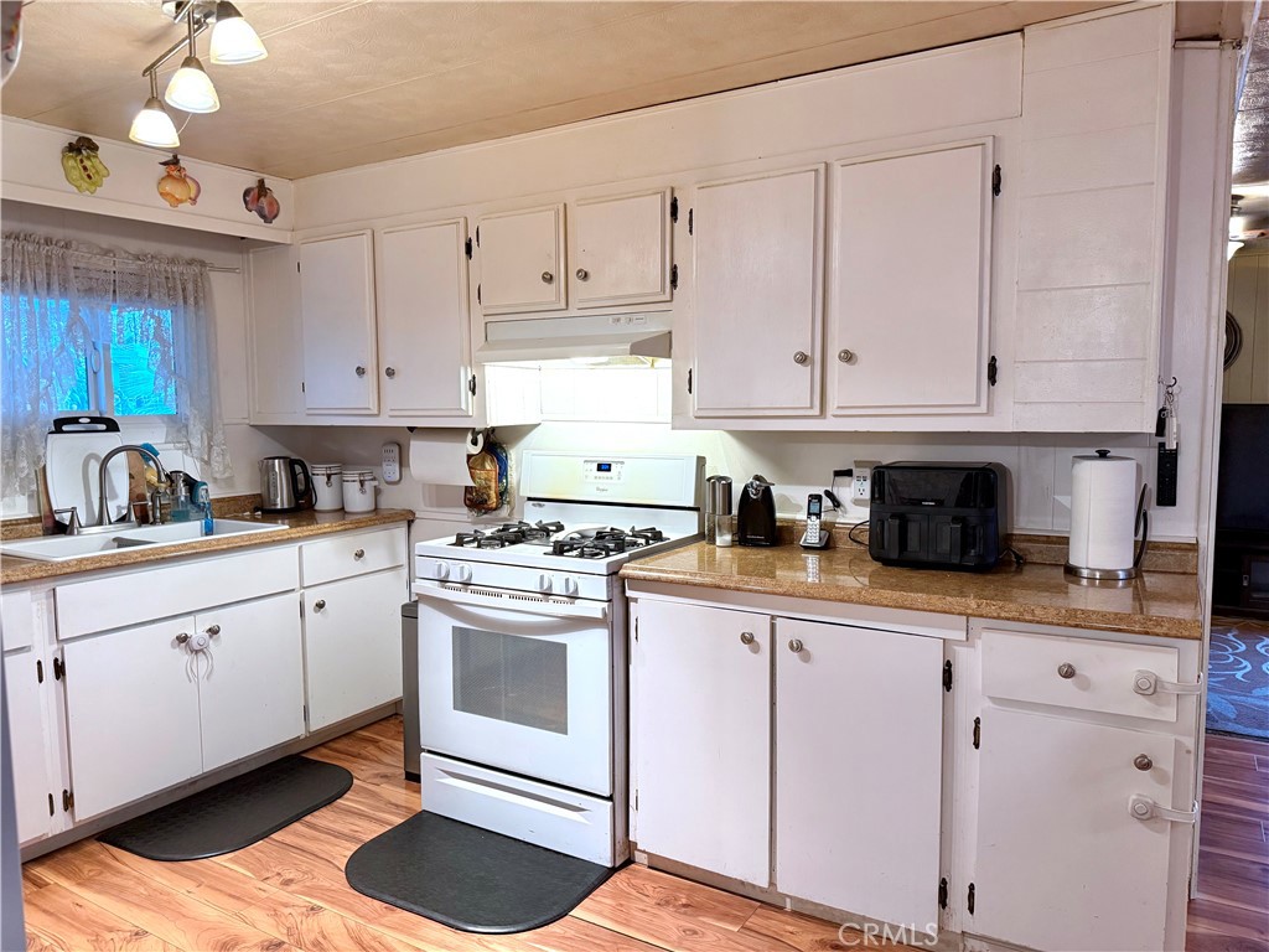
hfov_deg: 71.6
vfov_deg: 56.8
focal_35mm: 24
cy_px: 476
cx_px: 634
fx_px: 880
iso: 640
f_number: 1.78
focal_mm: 6.76
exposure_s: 1/60
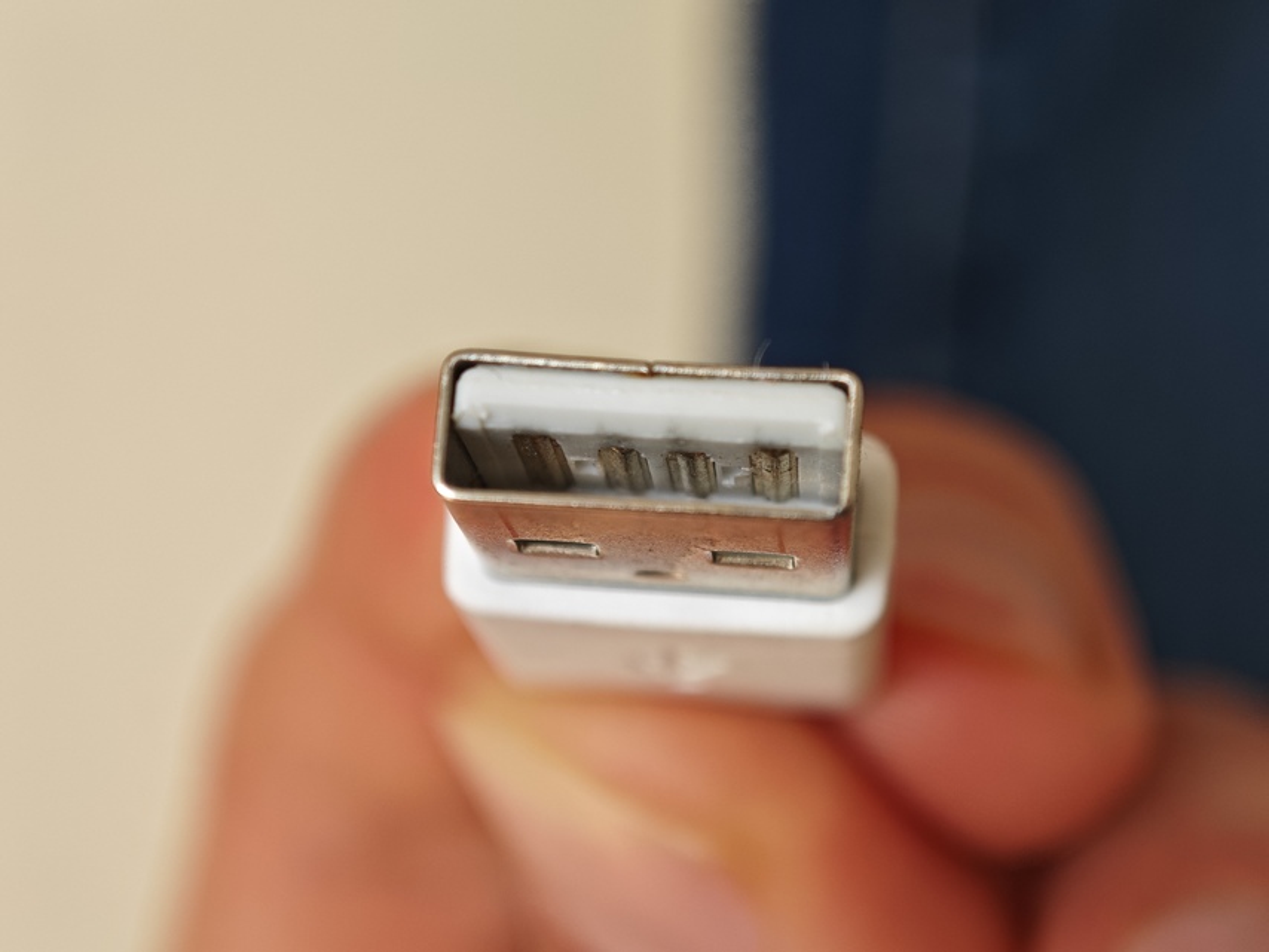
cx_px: 634
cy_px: 476
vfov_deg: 19.6
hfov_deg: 26.0
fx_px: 2750
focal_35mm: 75
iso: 320
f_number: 2
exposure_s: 1/100
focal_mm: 10
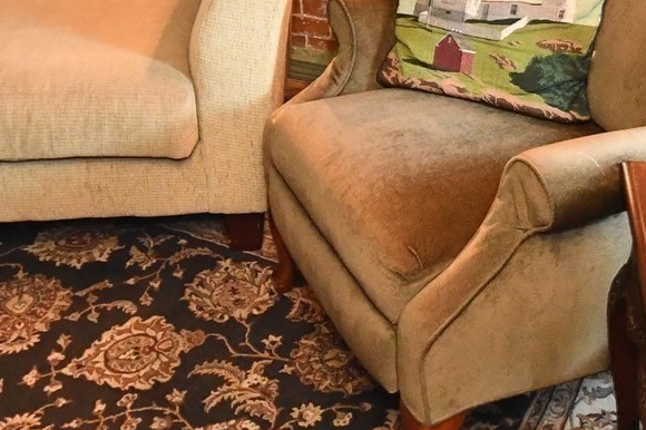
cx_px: 419
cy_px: -35
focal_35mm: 53
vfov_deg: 24.0
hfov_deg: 37.2
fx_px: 950
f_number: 4
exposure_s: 1/60
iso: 4000
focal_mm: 10
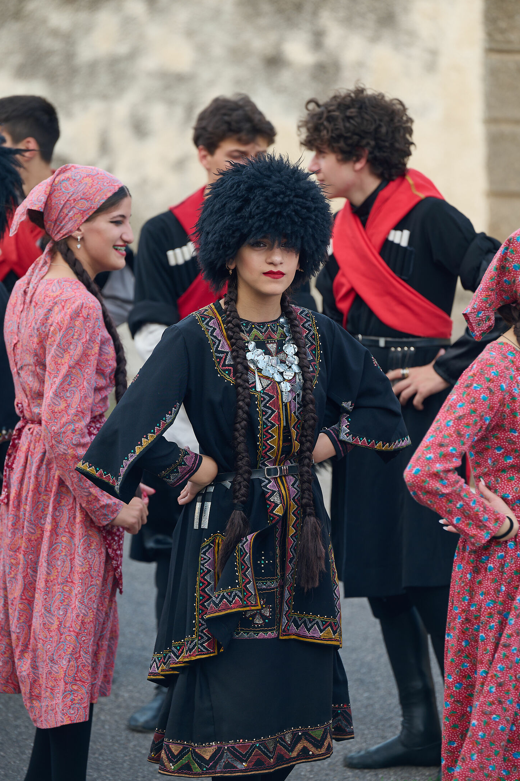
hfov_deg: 6.2
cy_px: 414
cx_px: 282
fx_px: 4815
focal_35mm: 222
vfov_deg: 9.3
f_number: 3.3
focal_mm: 200
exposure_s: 1/250
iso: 100
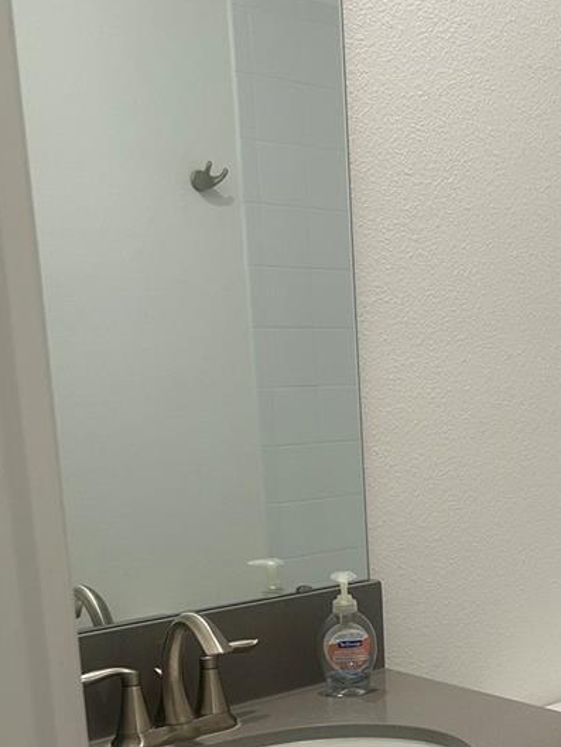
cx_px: 541
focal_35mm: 59
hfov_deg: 23.9
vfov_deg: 31.4
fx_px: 1274
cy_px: 647
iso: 80
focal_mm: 5.7
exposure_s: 1/60
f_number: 1.5
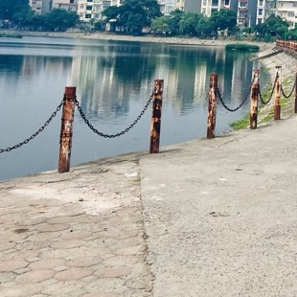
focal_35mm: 76
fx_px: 738
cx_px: 384
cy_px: -52
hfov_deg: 20.8
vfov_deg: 21.3
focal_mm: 5.7
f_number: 1.5
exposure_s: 1/8000
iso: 50
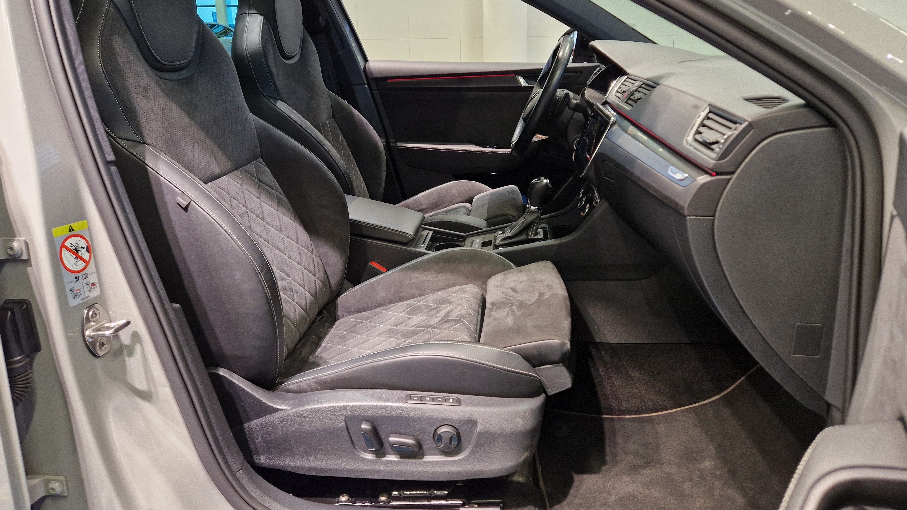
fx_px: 625
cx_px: 450
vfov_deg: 44.1
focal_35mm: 26
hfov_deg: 71.9
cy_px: 202
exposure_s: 1/100
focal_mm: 5.4
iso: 250
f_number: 1.8
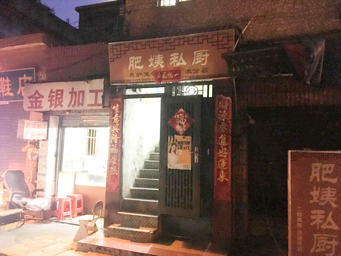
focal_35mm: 29
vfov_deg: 48.2
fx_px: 286
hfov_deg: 61.7
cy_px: 128
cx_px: 170
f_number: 2.2
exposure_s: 1/17
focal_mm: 4.15
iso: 800
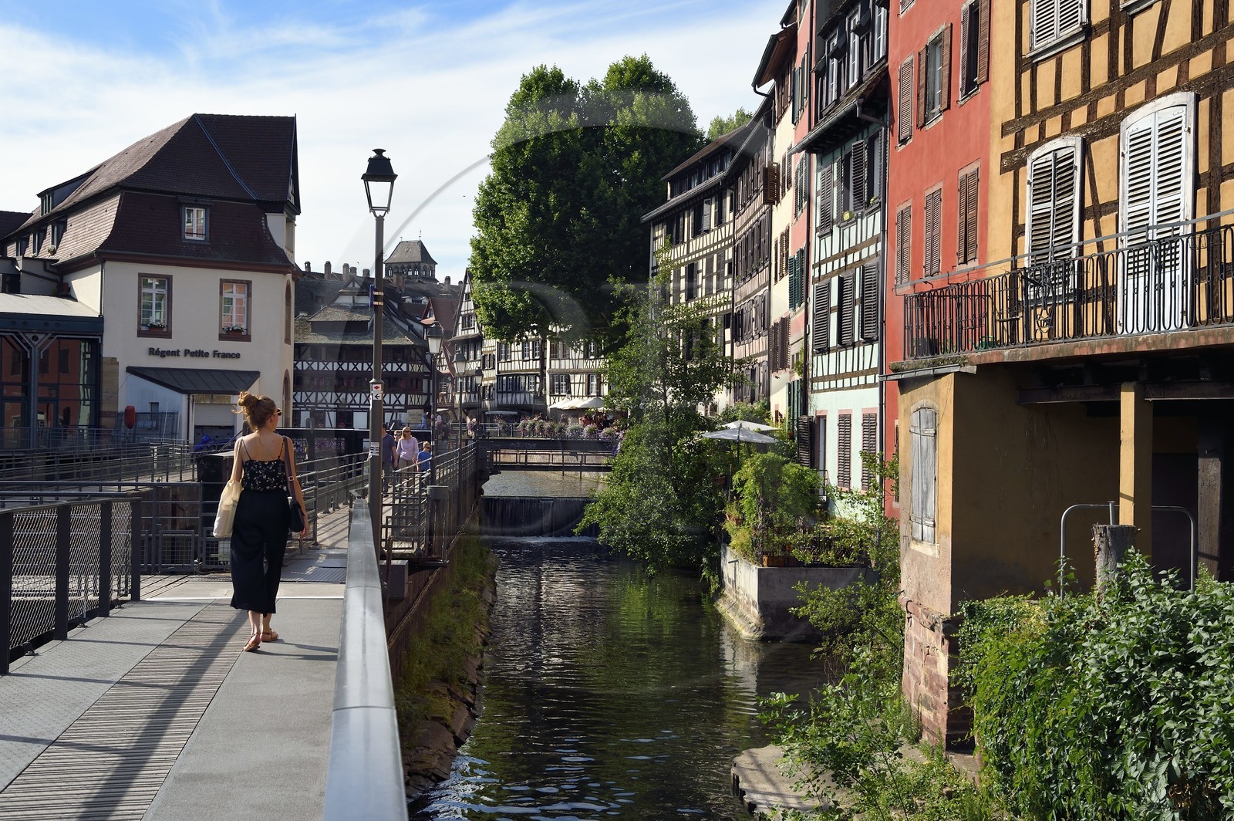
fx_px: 1541
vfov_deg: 29.8
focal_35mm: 45
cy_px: 410
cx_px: 617
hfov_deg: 43.6
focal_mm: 45
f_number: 10
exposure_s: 1/320
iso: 200
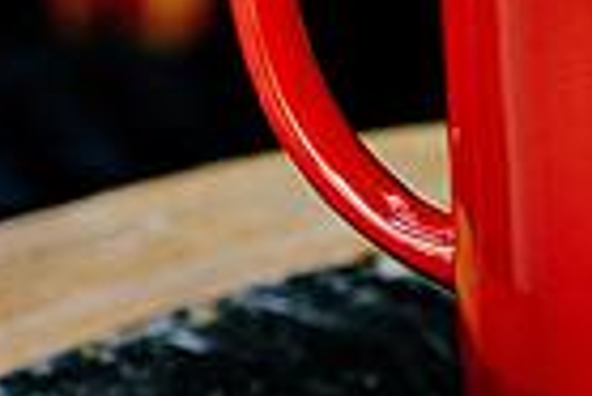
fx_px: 8725
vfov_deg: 2.6
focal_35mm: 530
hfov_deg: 3.8
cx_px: 1518
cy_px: -36
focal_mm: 85
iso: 250
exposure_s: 1/640
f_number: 2.2
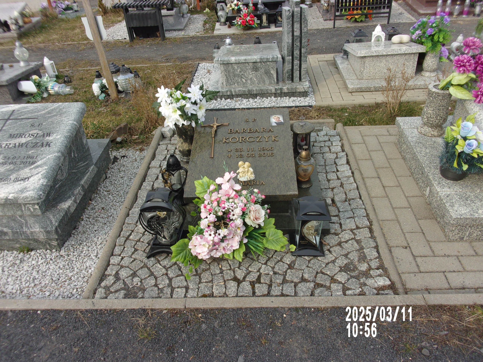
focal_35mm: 28
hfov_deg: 63.4
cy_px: 181
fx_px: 391
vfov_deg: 49.7
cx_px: 242
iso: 80
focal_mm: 5.1
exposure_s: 1/70
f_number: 10.8
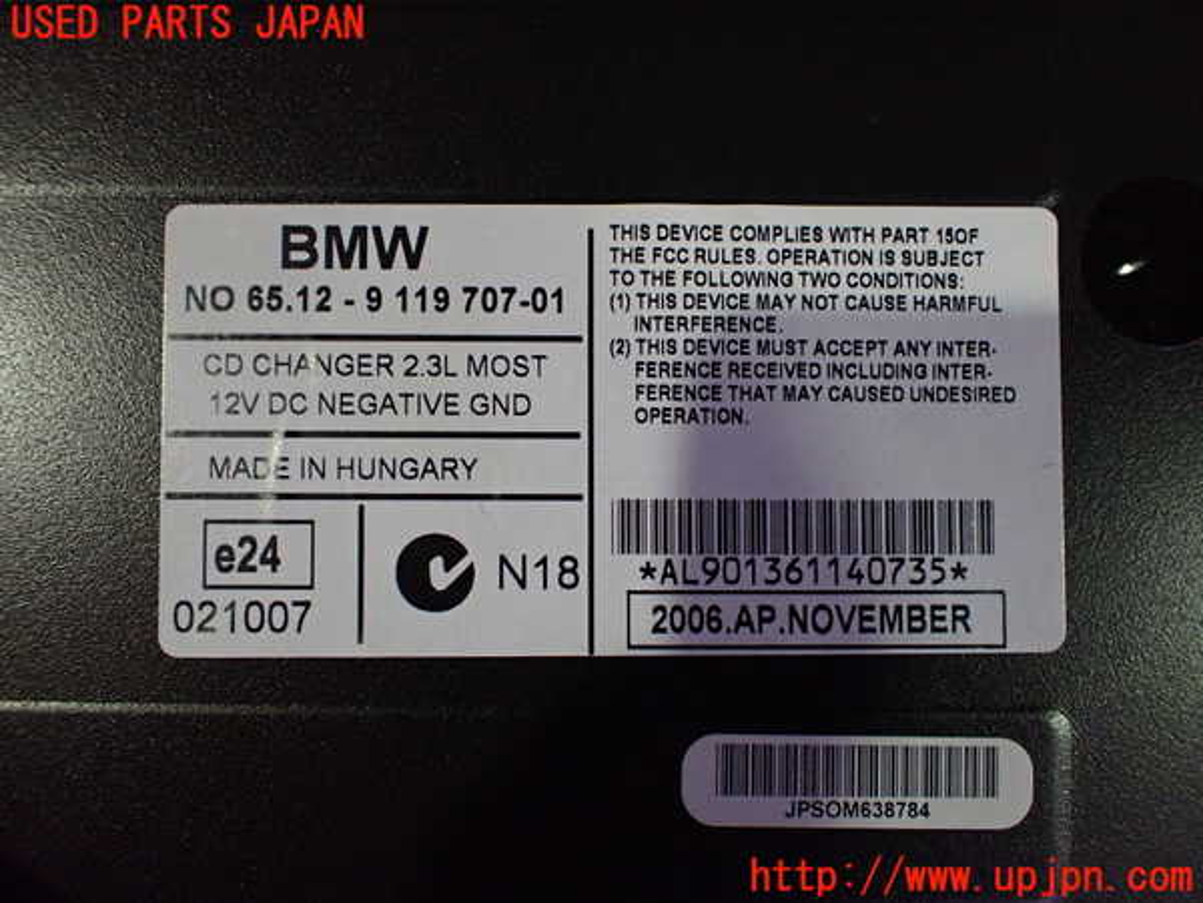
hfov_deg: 60.0
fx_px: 1043
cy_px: 452
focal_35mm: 30
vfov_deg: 46.8
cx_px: 602
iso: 800
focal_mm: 5.4
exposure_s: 1/100
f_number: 2.3
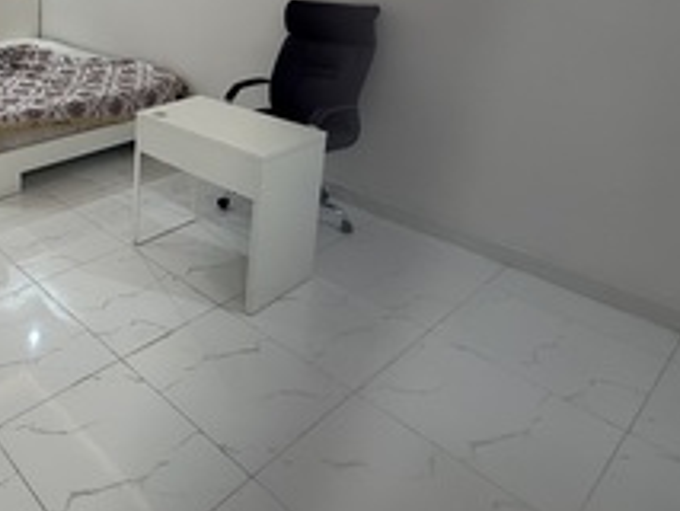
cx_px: 30
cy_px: 40
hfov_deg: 50.7
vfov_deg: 42.5
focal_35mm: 30
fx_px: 590
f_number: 2.2
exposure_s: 1/120
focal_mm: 2.22
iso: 125
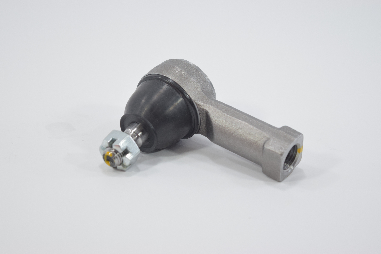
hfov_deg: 24.6
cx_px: 190
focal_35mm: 82
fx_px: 873
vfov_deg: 16.6
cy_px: 127
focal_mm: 55
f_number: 5.6
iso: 500
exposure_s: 1/100
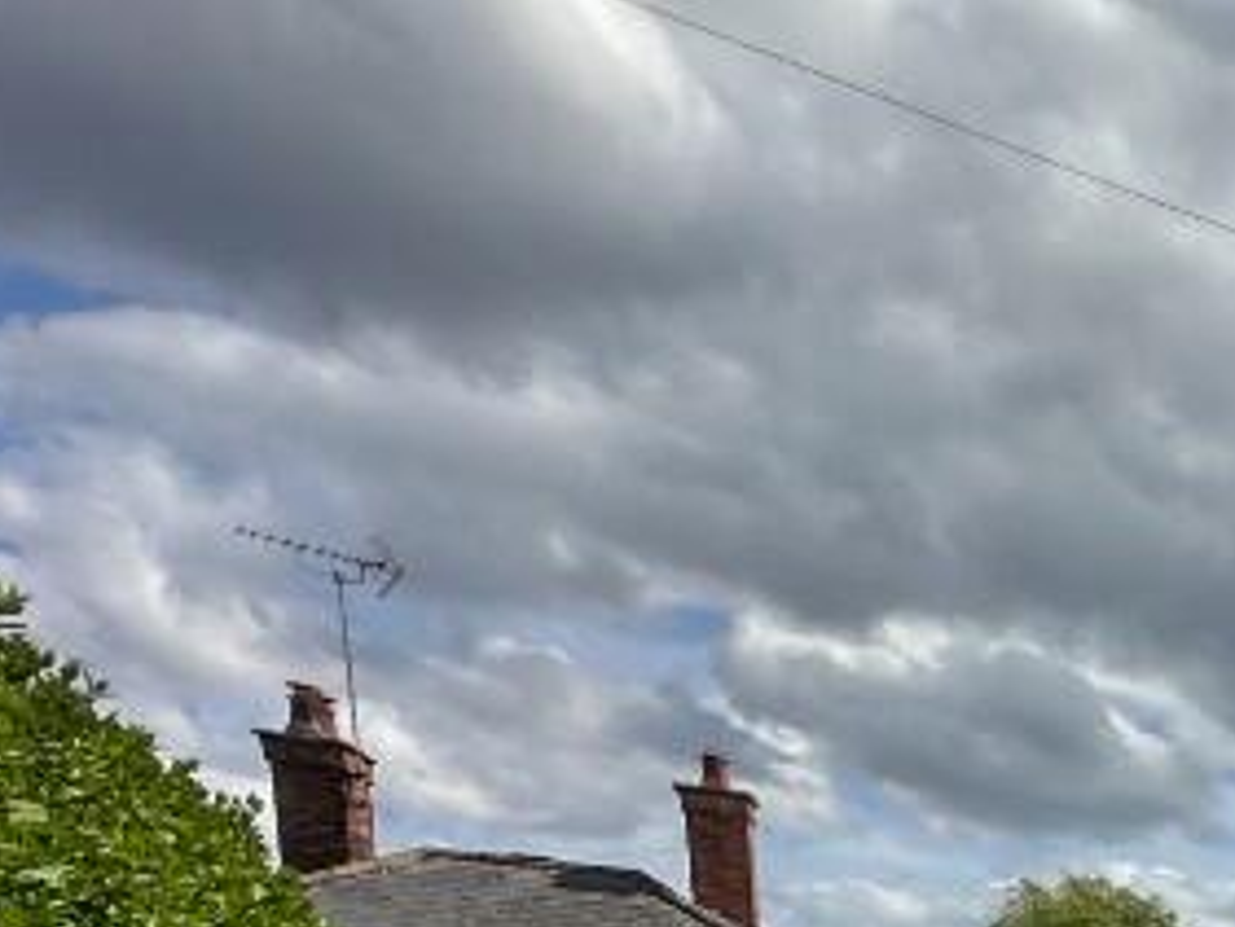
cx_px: 2149
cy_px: 1542
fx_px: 1820
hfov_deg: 23.1
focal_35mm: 51
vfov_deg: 21.6
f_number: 2.2
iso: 50
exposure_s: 1/1575
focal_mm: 2.22
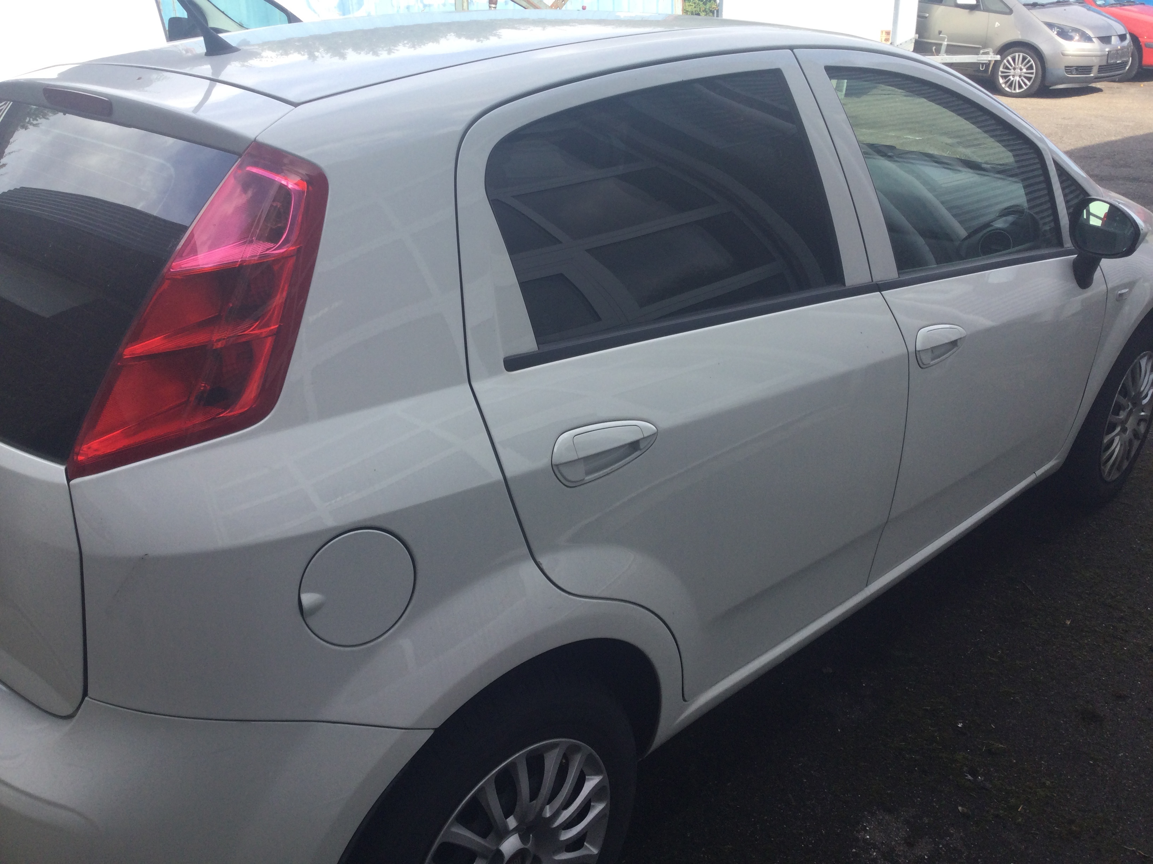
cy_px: 432
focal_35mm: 31
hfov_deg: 58.4
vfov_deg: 45.4
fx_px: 1033
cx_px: 576
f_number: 2.4
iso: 25
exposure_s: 1/433
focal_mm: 3.3
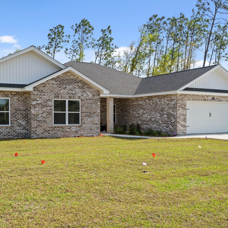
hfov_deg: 41.7
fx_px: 298
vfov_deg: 41.9
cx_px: 95
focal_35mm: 40
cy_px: 115
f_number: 9
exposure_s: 1/640
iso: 400
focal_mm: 31
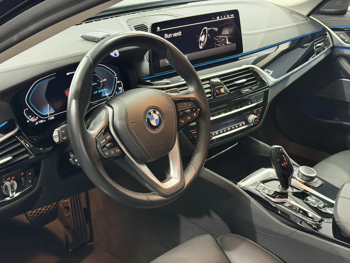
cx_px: 175
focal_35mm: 48
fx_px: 485
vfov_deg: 30.3
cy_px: 132
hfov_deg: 39.7
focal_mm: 6.76
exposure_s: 1/25
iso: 400
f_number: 1.78
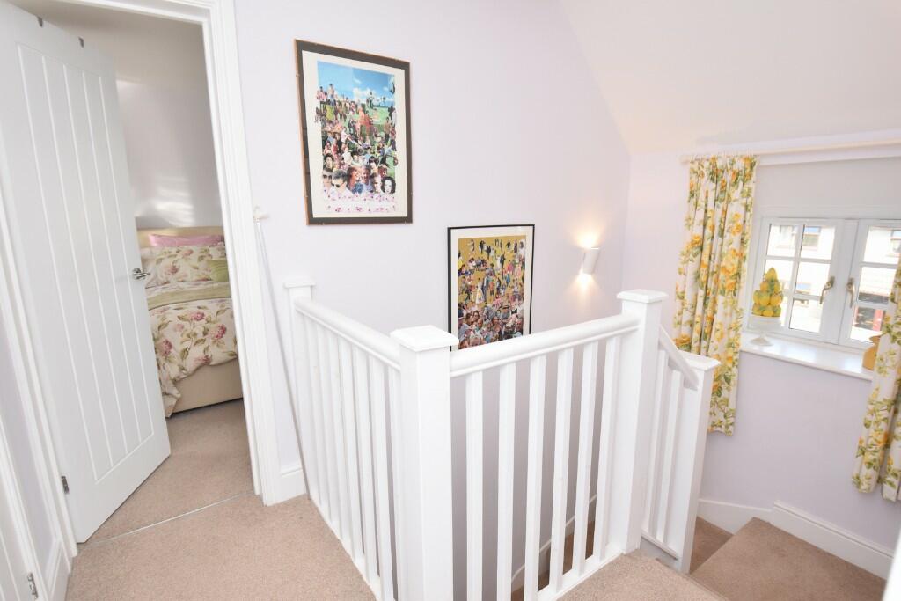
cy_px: 300
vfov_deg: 67.4
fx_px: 451
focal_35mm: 18
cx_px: 450
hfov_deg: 90.0
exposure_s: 1/200
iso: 560
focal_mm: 12
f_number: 5
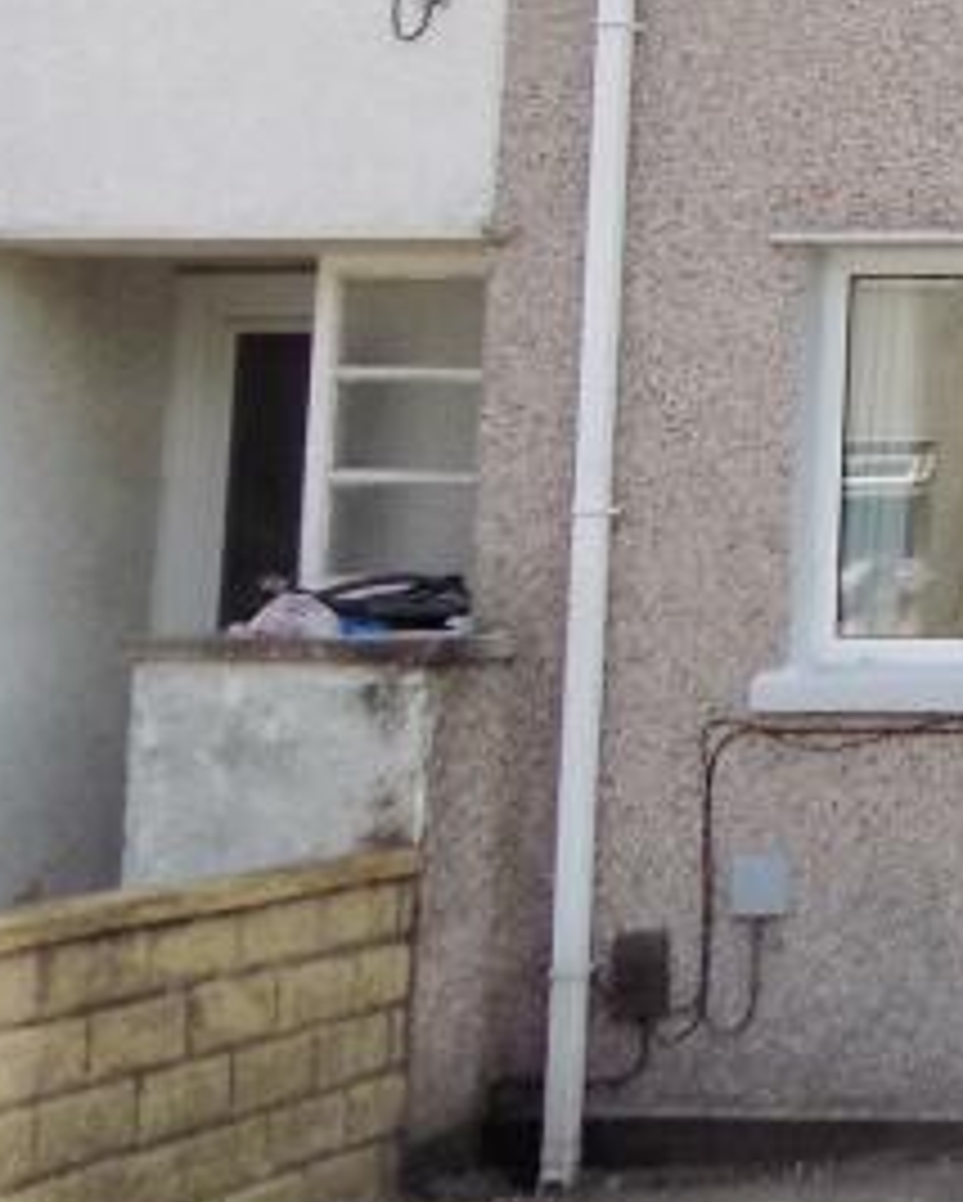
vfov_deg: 21.8
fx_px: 3060
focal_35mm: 86
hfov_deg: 14.5
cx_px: 1994
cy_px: 189
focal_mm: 4
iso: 80
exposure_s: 1/500
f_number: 3.1
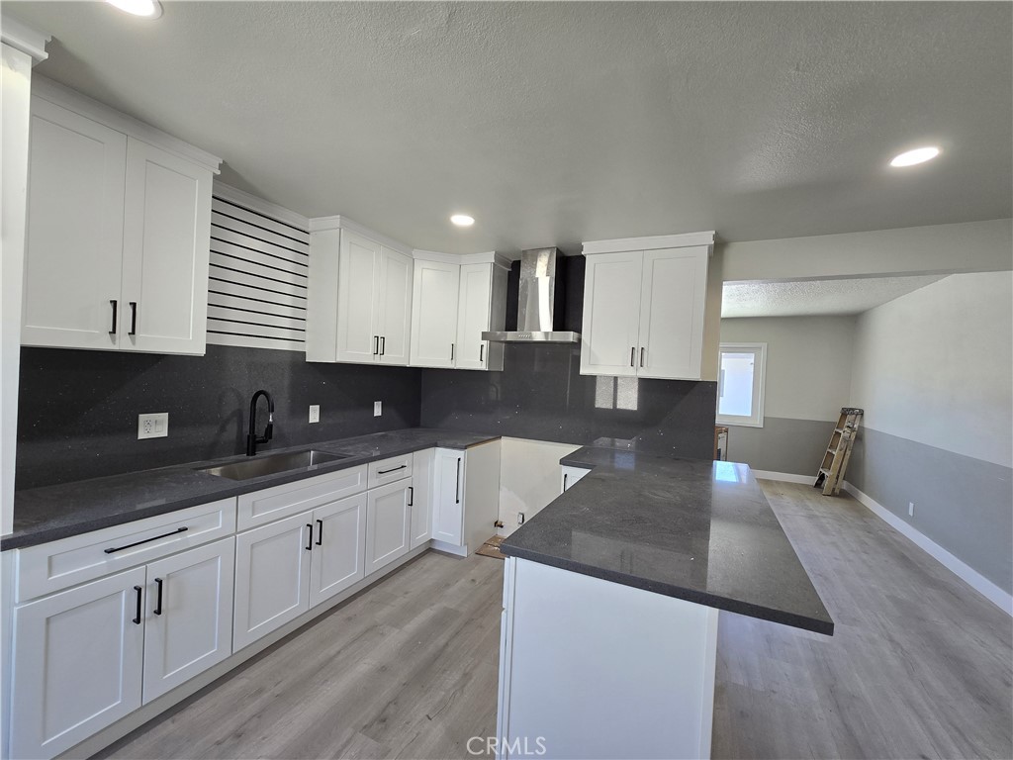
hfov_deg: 106.2
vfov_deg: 89.9
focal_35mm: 13
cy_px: 380
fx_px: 380
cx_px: 506
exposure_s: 1/60
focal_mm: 2.2
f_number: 2.2
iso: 100
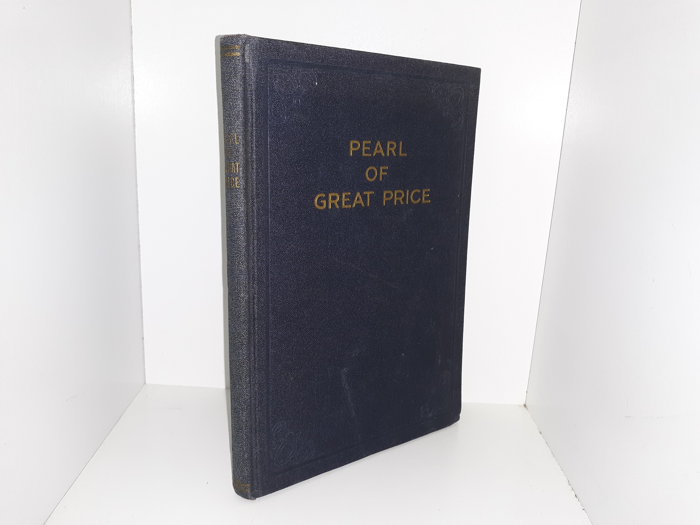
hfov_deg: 63.4
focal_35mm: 28
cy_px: 262
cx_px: 350
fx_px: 566
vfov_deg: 49.7
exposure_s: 1/120
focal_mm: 3.7
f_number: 1.7
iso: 64
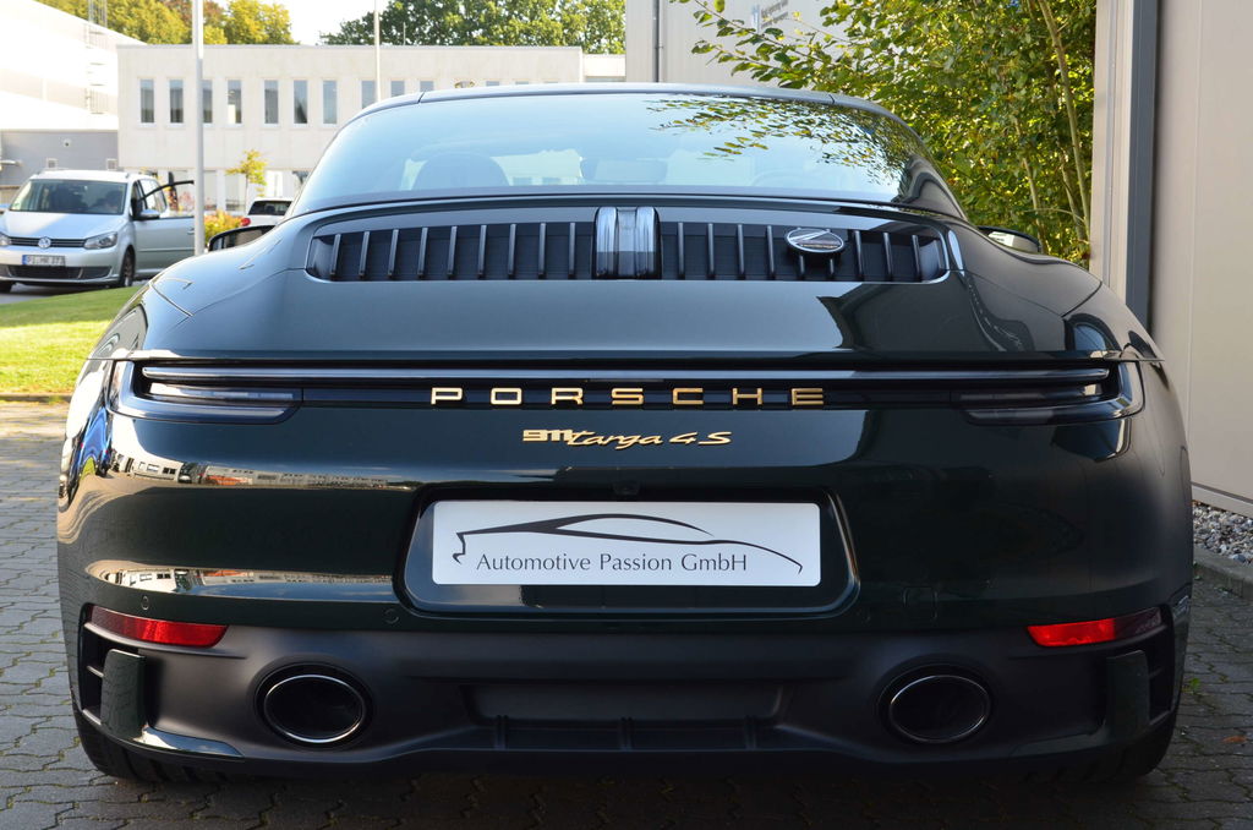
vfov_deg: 21.5
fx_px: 2188
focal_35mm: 63
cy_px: 415
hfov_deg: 32.0
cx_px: 626
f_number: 10
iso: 280
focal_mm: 42
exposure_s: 1/60
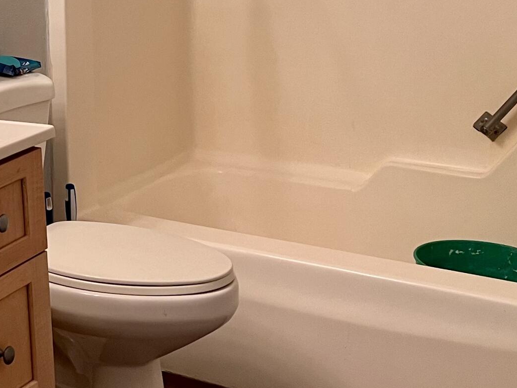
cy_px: 5
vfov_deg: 19.1
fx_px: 1120
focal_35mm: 75
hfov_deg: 24.1
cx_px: -70
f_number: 1.5
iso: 125
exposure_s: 1/60
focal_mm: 5.7
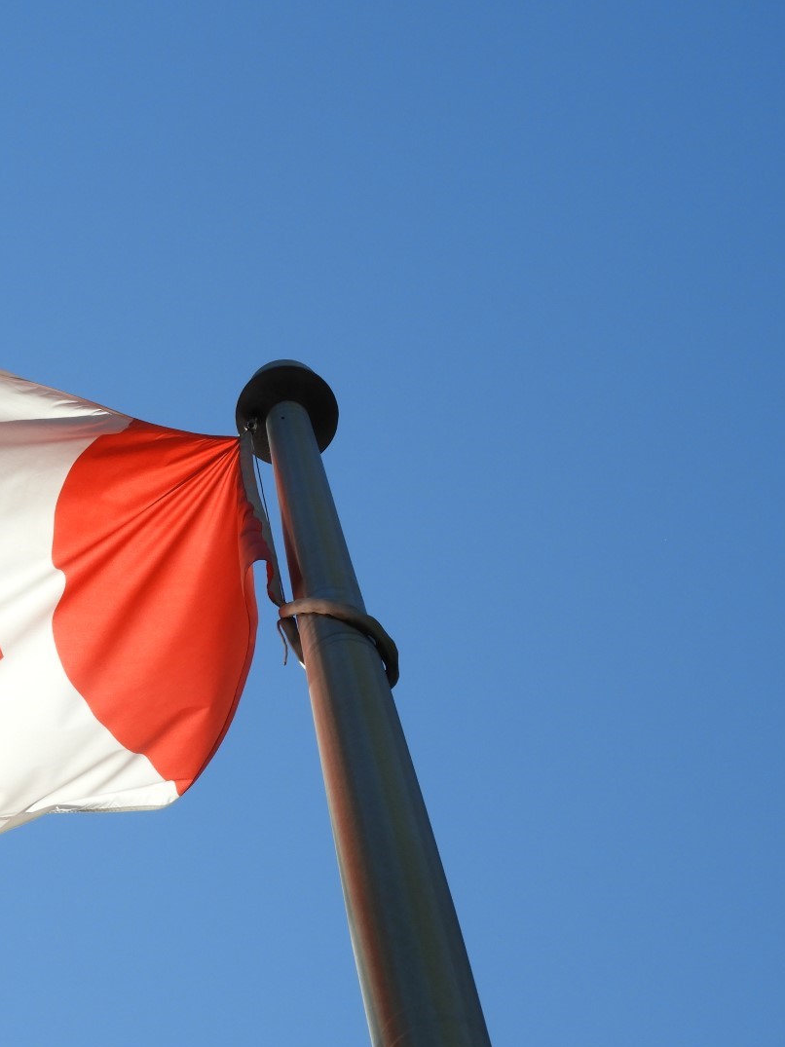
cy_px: 525
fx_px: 4657
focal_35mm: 154
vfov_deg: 12.8
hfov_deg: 9.6
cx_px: 295
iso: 100
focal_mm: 20.6
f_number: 5
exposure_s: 1/800
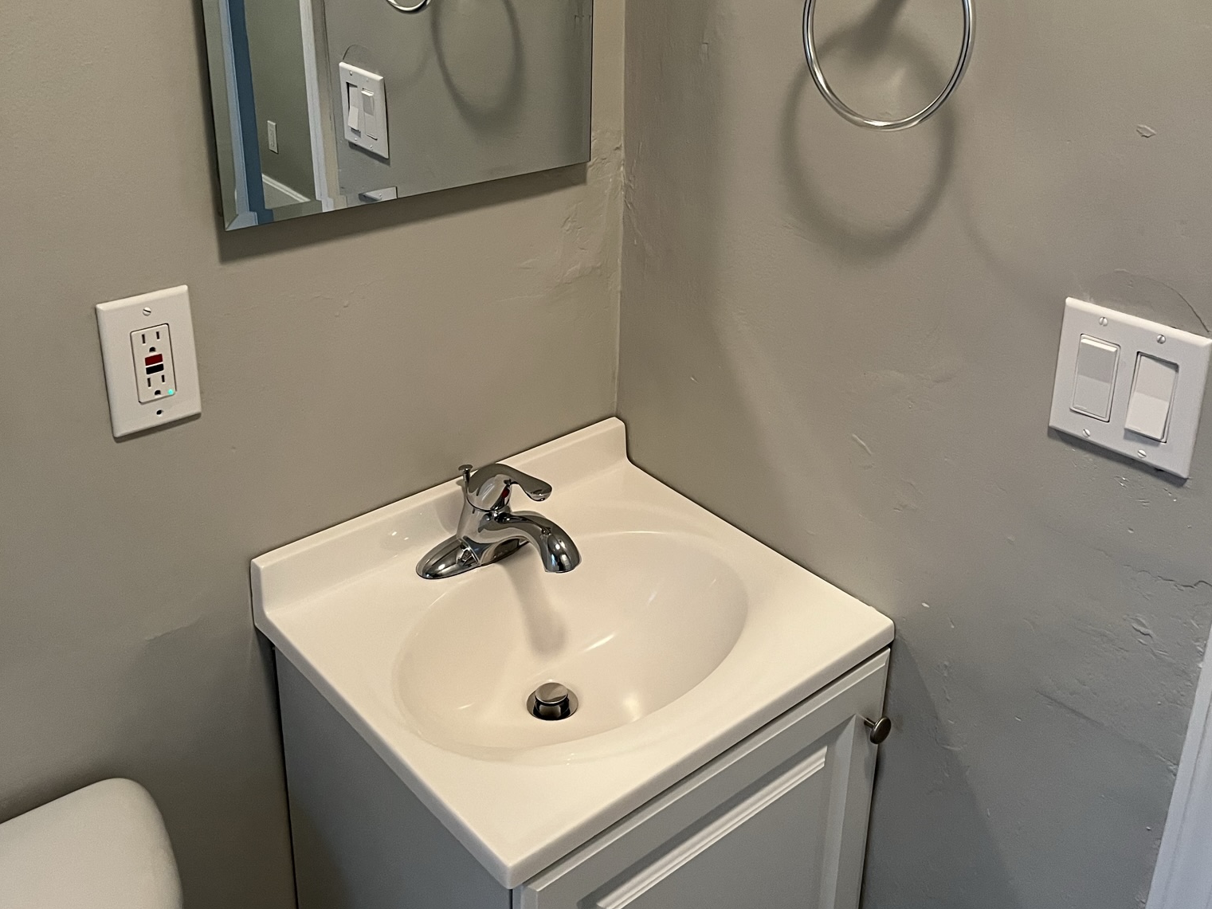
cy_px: 293
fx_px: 1226
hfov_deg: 52.6
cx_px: 610
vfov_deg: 40.1
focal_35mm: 35
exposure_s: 1/60
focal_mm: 5.1
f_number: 1.6
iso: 320
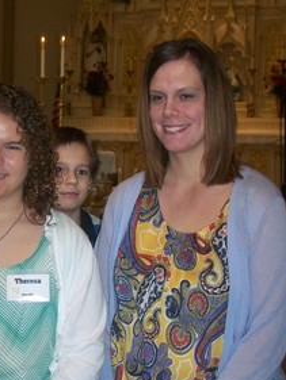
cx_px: 98
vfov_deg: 29.8
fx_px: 716
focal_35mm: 65
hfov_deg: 22.5
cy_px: 193
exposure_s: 1/60
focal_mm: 6.3
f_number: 2.8
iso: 160
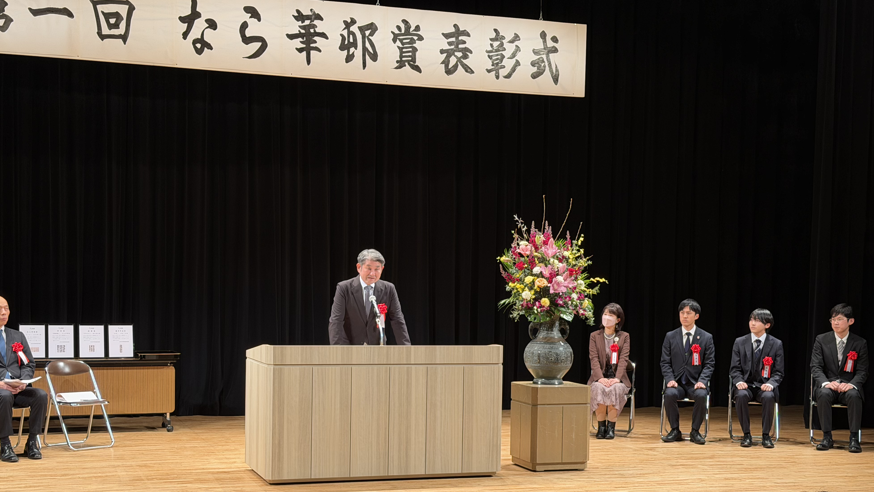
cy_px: 331
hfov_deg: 38.5
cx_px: 444
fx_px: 1251
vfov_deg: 22.1
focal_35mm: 54
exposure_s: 1/60
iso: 100
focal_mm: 6.76
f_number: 1.78
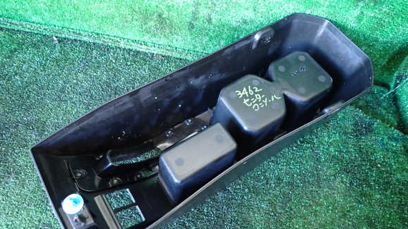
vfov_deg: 41.4
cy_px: 122
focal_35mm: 28
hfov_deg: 67.9
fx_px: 303
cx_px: 201
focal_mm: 4.5
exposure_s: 1/30
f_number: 2
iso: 800
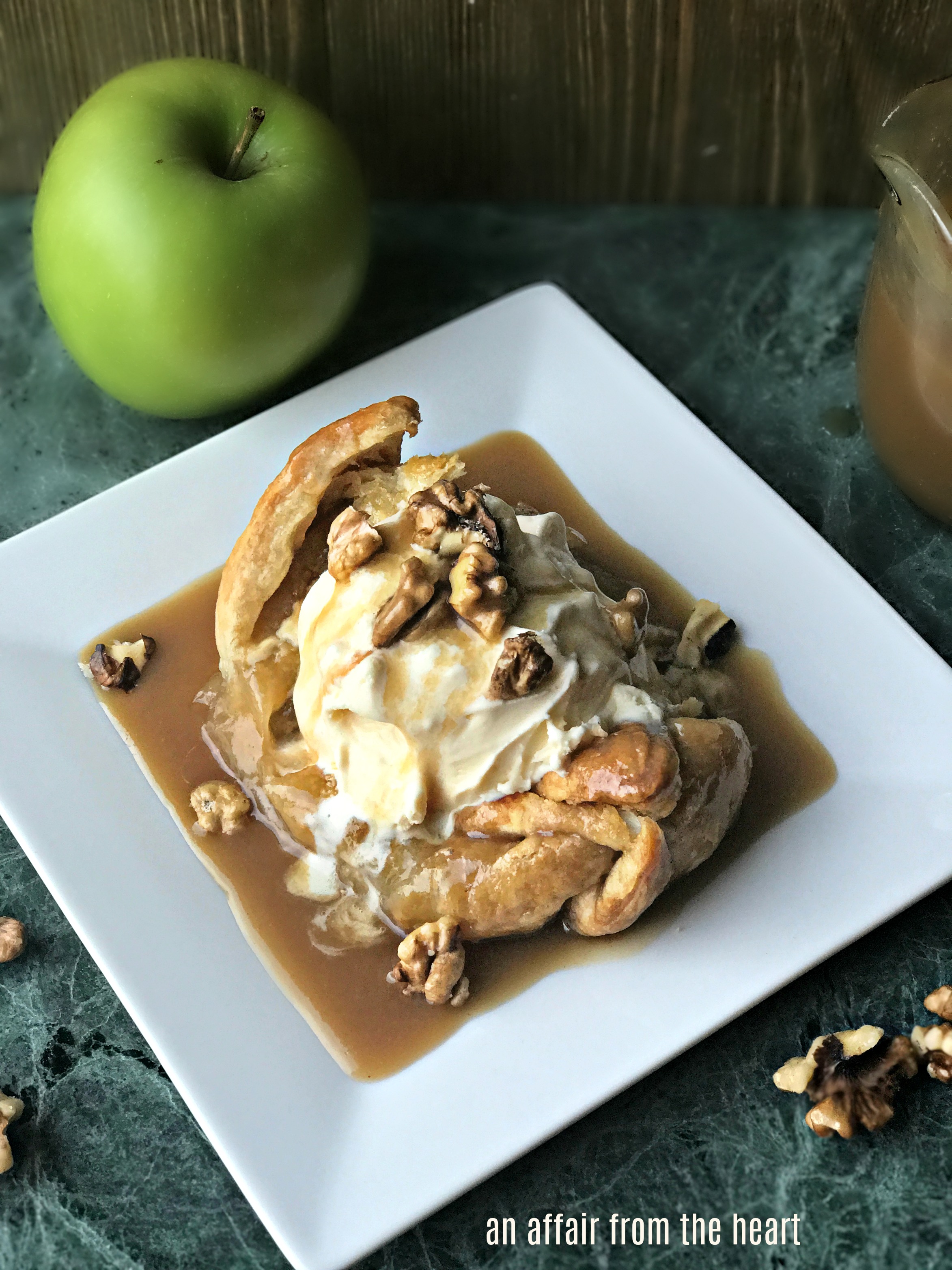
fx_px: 2090
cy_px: 635
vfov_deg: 33.8
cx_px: 476
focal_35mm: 57
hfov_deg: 25.7
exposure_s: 1/60
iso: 64
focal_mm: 6.6
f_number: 2.8
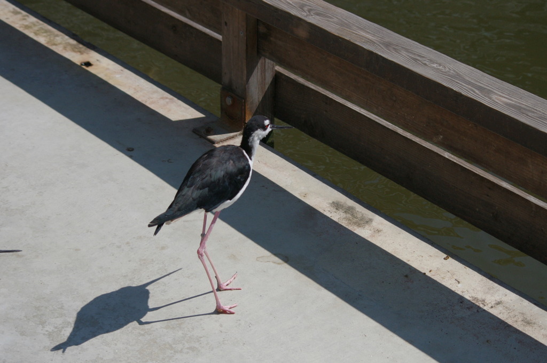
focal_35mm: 82
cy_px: 182
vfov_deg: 16.6
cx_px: 274
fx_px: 1244
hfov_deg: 24.8
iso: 400
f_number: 5.6
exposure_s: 1/2500
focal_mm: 55
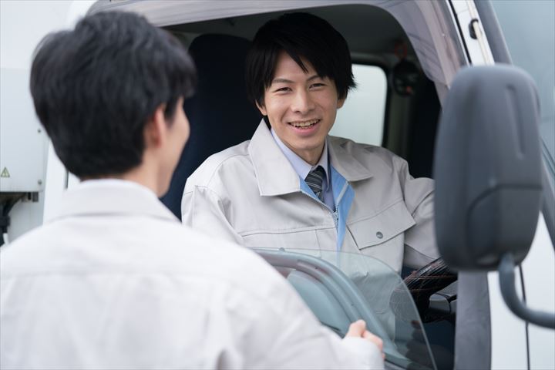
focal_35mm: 88
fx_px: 1357
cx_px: 278
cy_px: 185
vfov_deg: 15.5
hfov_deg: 23.1
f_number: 2.8
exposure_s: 1/250
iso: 400
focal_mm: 88
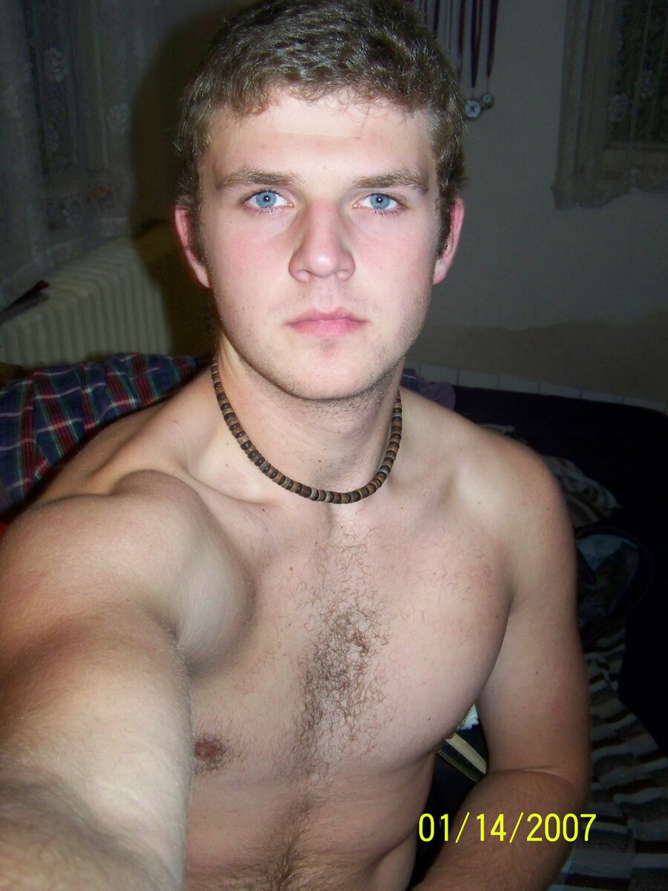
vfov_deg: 49.0
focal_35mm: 38
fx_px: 978
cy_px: 446
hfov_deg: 37.7
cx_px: 334
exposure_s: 1/30
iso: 200
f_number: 2.8
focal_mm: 6.3
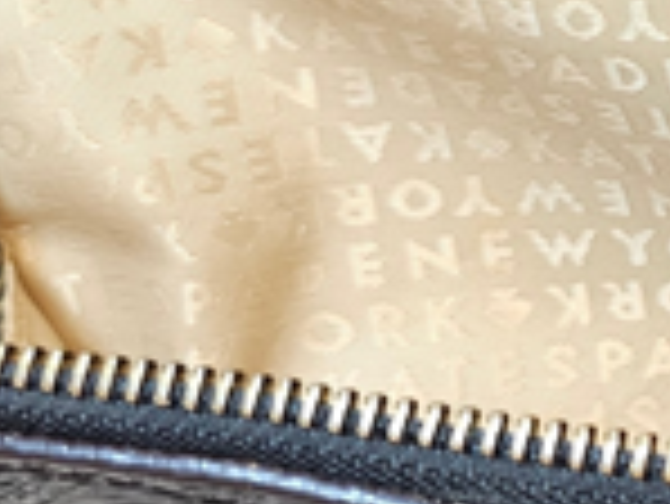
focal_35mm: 139
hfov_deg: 12.3
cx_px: 1398
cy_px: 88
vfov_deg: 10.6
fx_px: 2693
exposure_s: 1/120
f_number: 1.7
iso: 400
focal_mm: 6.3
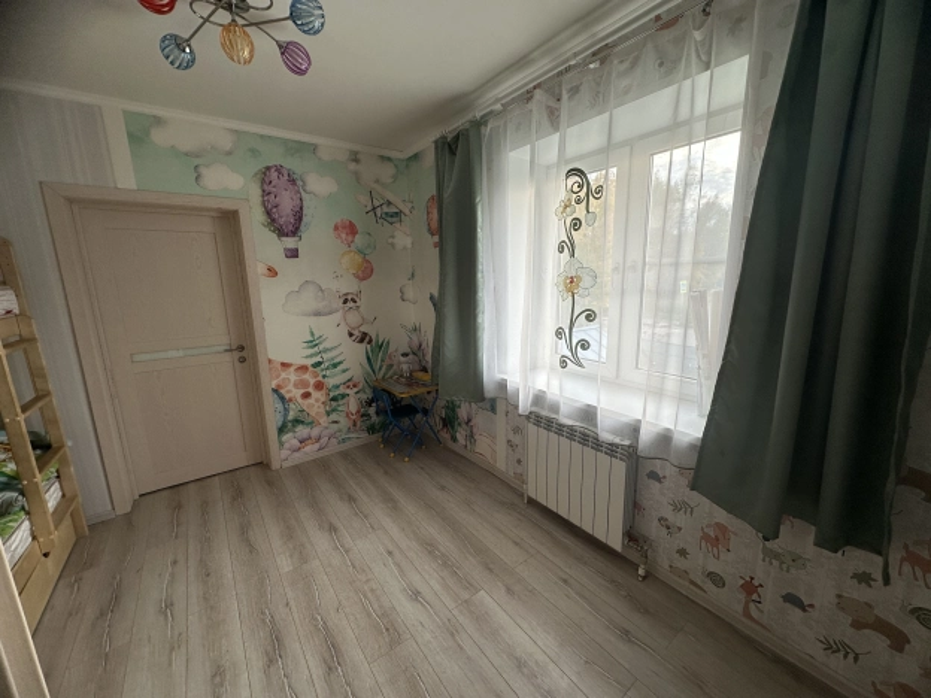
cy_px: 349
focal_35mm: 14
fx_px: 377
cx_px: 466
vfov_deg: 85.7
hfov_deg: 102.1
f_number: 2.2
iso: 50
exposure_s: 1/99
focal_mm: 2.22
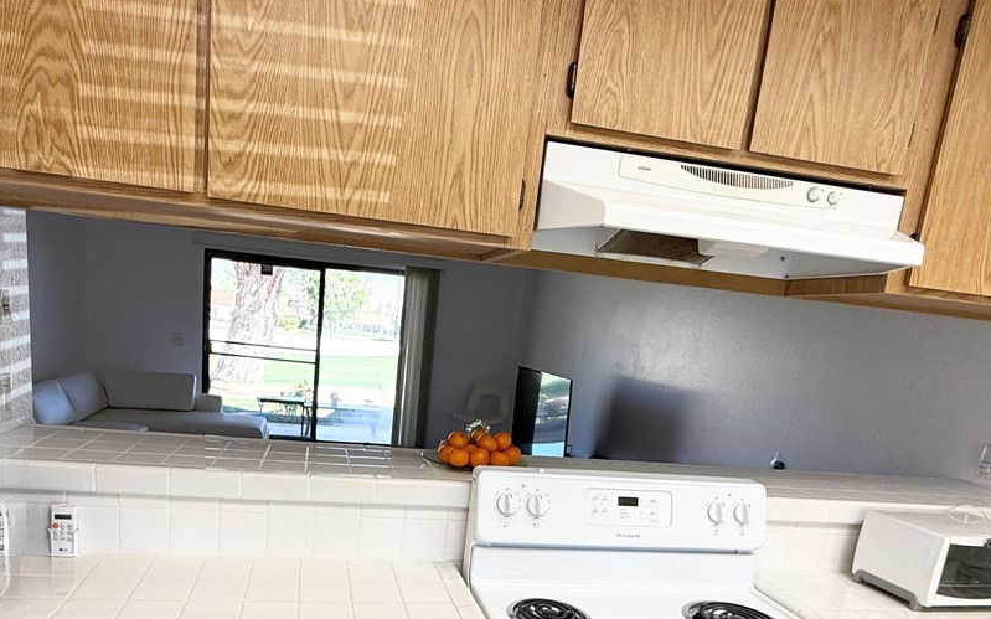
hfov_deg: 87.7
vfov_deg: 58.8
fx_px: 513
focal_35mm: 19
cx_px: 442
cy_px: 468
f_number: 2.2
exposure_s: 1/160
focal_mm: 2.22
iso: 64
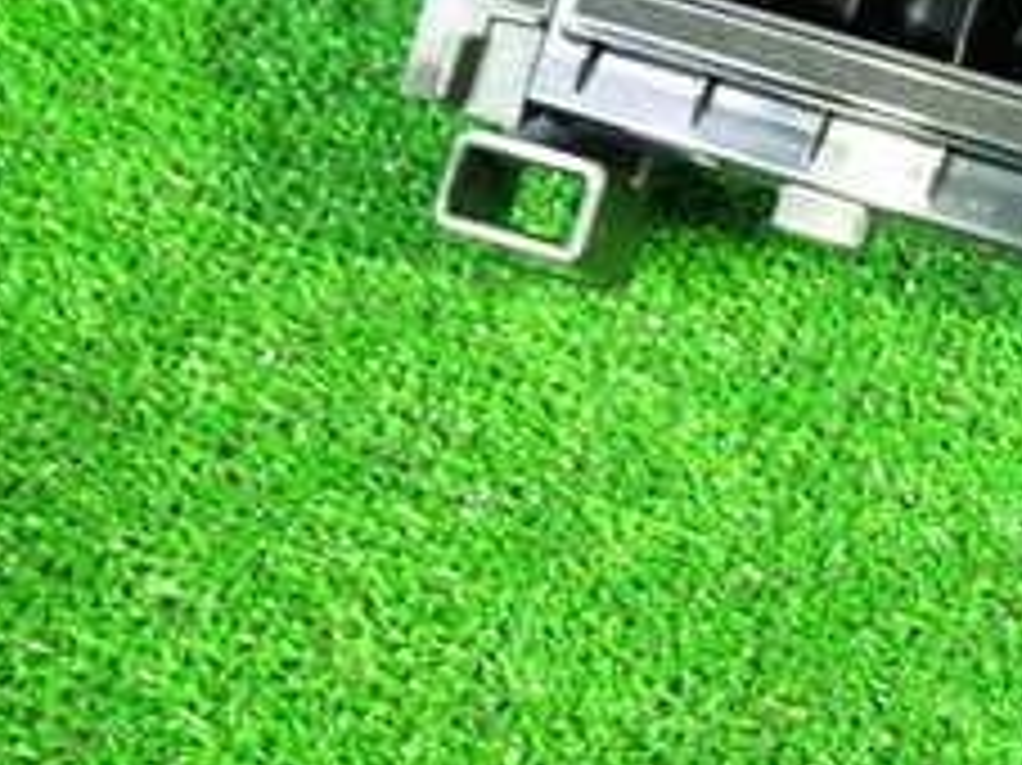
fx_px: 1948
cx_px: 1103
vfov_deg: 21.4
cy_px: -4
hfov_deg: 27.1
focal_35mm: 66
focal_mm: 4.5
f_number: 2
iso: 800
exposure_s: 1/15
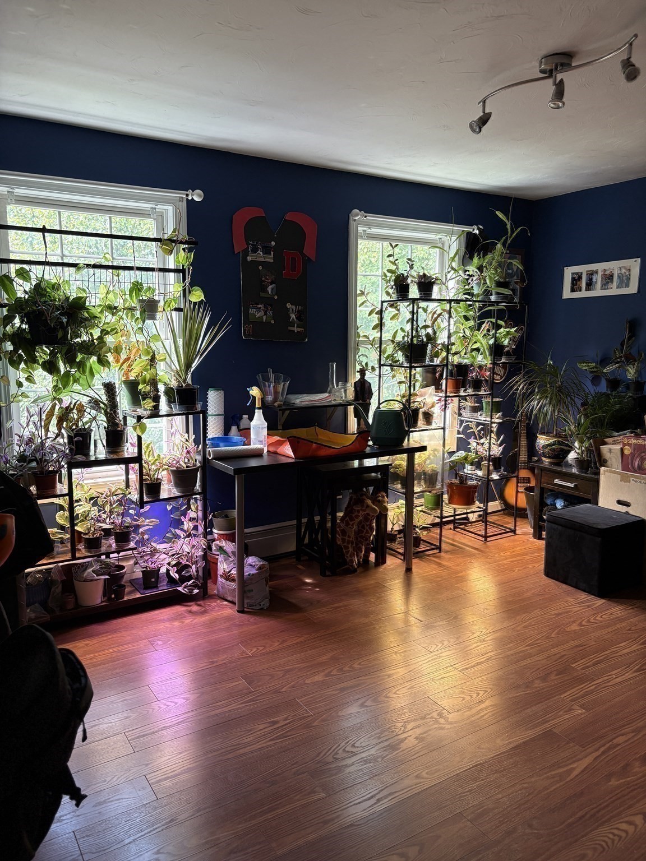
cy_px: 430
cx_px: 323
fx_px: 647
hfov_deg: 53.1
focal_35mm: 26
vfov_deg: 67.3
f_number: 1.6
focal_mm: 5.96
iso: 160
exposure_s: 1/60
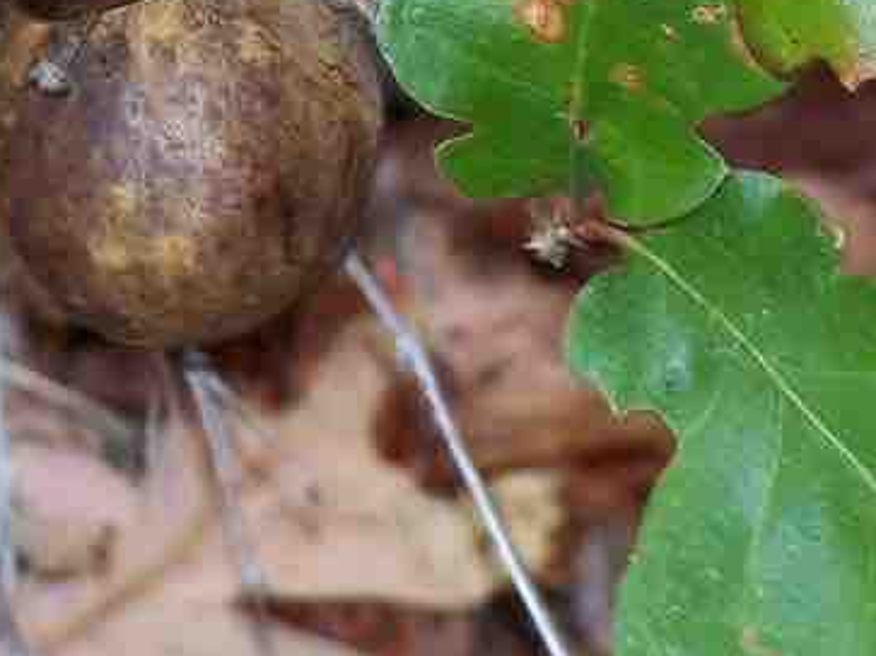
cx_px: 125
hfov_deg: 2.7
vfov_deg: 2.0
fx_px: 18417
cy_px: -34
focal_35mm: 728
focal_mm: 42.8
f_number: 3.6
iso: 80
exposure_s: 1/180
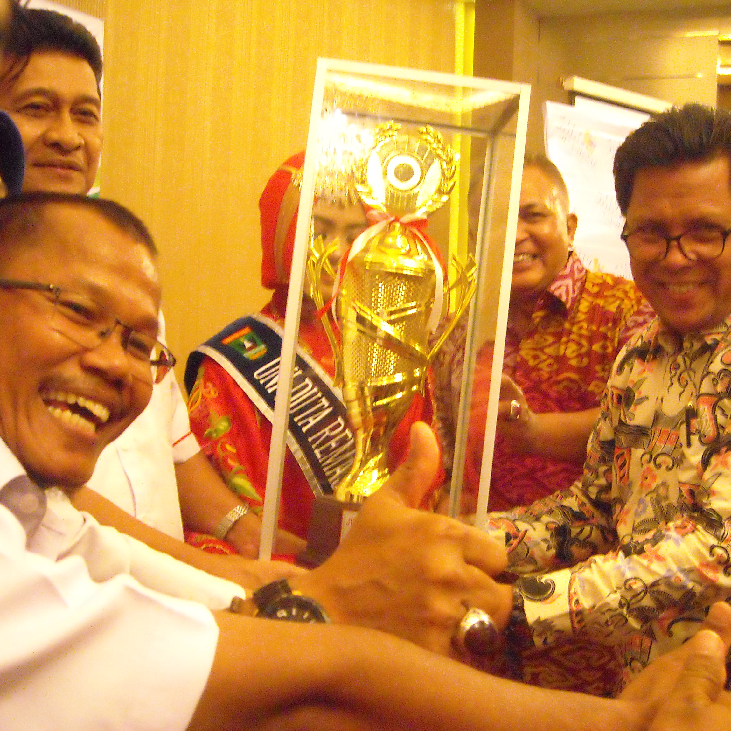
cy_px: 366
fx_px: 1242
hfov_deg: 32.7
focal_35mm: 52
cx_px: 414
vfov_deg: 32.8
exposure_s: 1/15
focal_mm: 7.1
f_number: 3.1
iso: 800
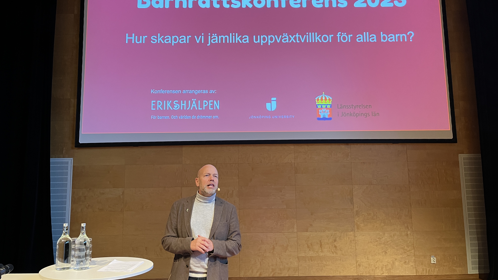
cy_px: 130
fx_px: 383
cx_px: 245
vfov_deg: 40.2
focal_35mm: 29
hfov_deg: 66.1
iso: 500
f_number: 1.6
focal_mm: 5.1
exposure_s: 1/50
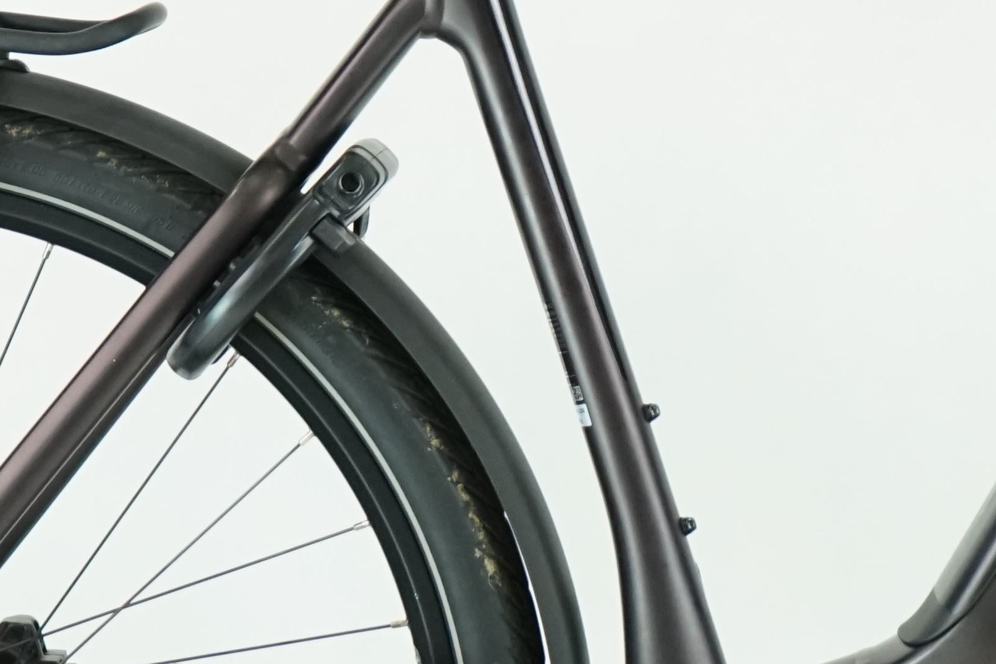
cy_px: 312
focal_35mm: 216
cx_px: 966
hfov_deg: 9.5
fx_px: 5976
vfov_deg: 6.4
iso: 2000
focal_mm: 58
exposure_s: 1/200
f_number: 5.6
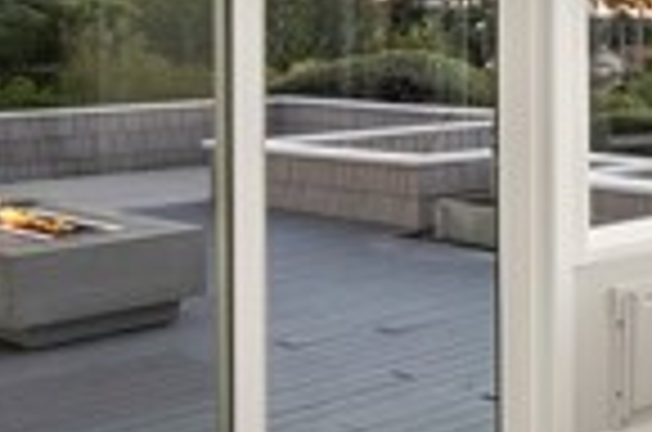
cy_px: 20
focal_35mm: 62
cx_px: 1138
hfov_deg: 22.0
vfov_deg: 21.2
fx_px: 1120
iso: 800
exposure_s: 1/20
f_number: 4
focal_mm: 14
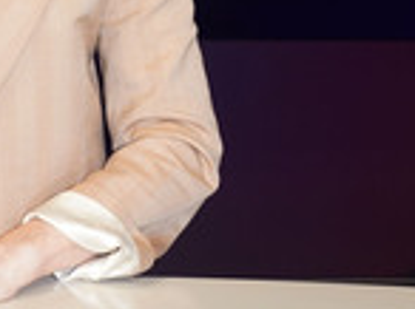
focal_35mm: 116
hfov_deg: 16.5
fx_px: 1388
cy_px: -82
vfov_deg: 12.4
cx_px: -33
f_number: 5.6
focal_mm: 39
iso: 2000
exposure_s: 1/160
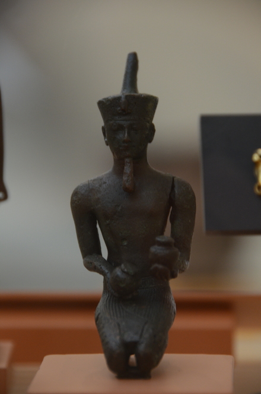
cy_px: 197
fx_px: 2785
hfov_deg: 5.4
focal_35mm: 255
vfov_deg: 8.1
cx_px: 130
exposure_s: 1/25
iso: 1000
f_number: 5.6
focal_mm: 170
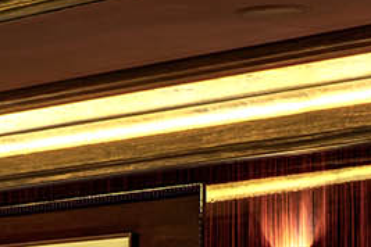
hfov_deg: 10.0
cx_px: -279
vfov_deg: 6.9
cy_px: 396
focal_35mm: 195
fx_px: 2009
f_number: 10
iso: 100
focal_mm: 26
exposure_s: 1/4
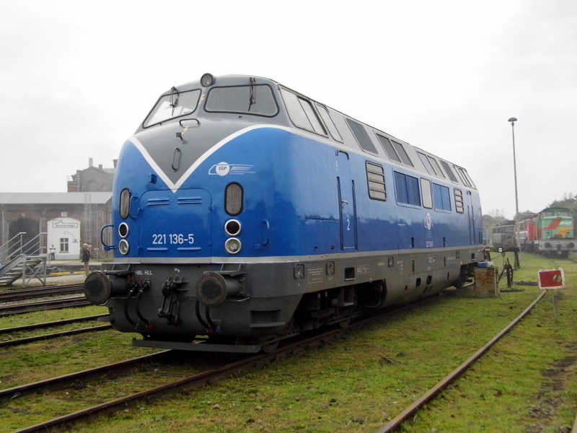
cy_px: 216
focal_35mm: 43
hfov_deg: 43.9
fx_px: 717
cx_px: 288
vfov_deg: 33.6
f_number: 3.5
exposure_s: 1/899
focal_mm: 7.7
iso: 400
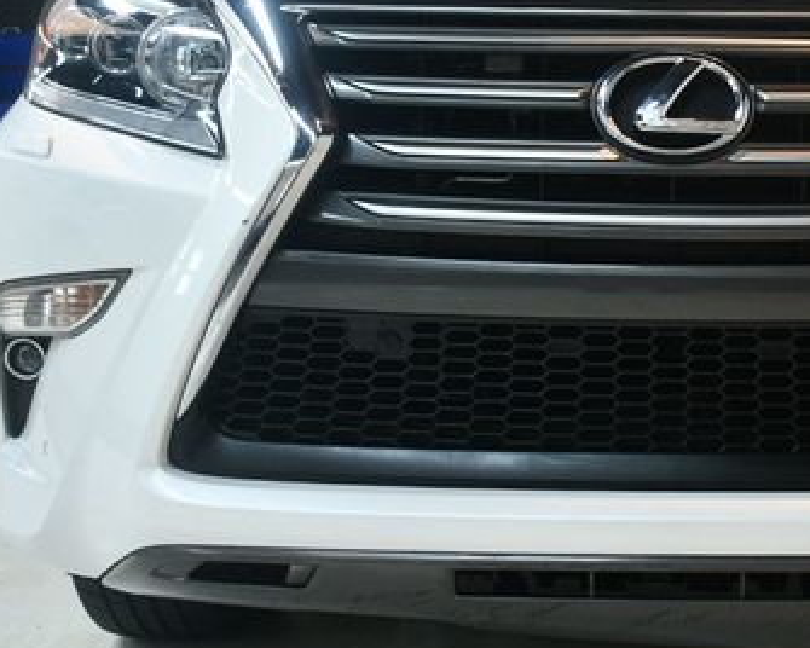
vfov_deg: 24.9
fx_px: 1462
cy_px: 232
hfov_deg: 30.2
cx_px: 648
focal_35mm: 61
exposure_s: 1/125
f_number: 3.8
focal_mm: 23
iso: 1400
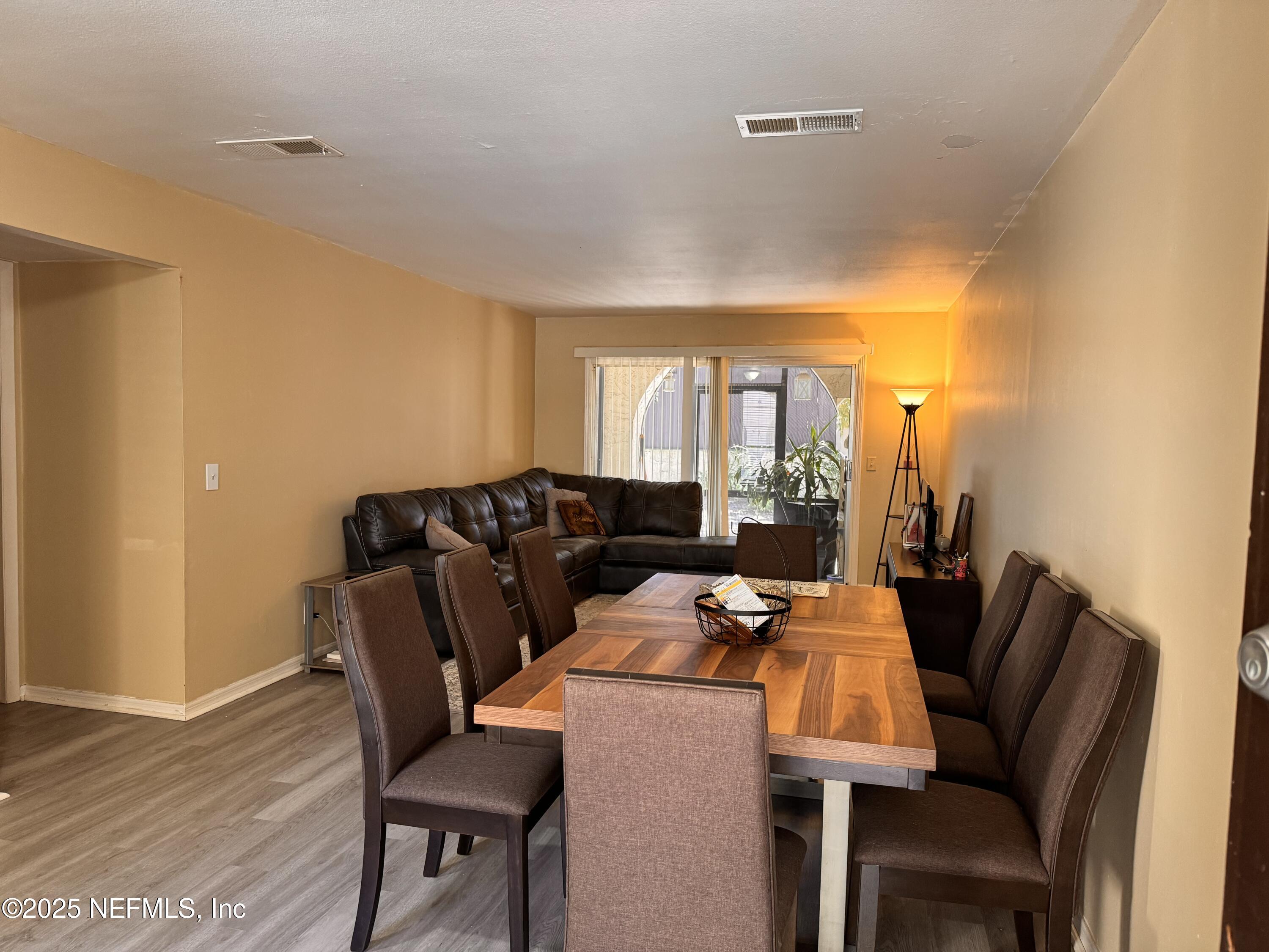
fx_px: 880
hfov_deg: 71.6
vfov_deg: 56.8
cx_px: 634
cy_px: 476
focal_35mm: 24
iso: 250
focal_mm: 6.76
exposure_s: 1/60
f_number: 1.78
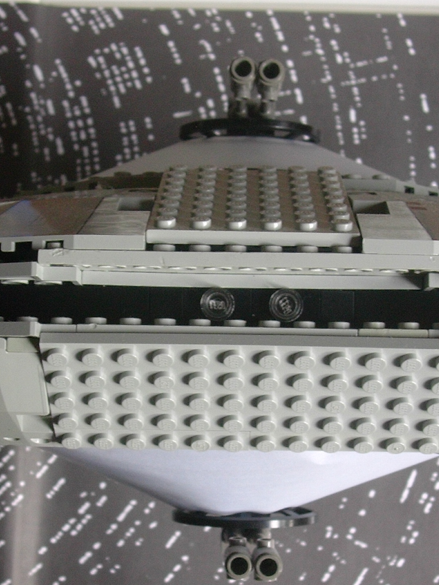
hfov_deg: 20.2
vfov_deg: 26.7
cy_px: 328
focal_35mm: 73
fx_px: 1234
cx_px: 206
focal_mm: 6.7
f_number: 2.9
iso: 70
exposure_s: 1/29.3
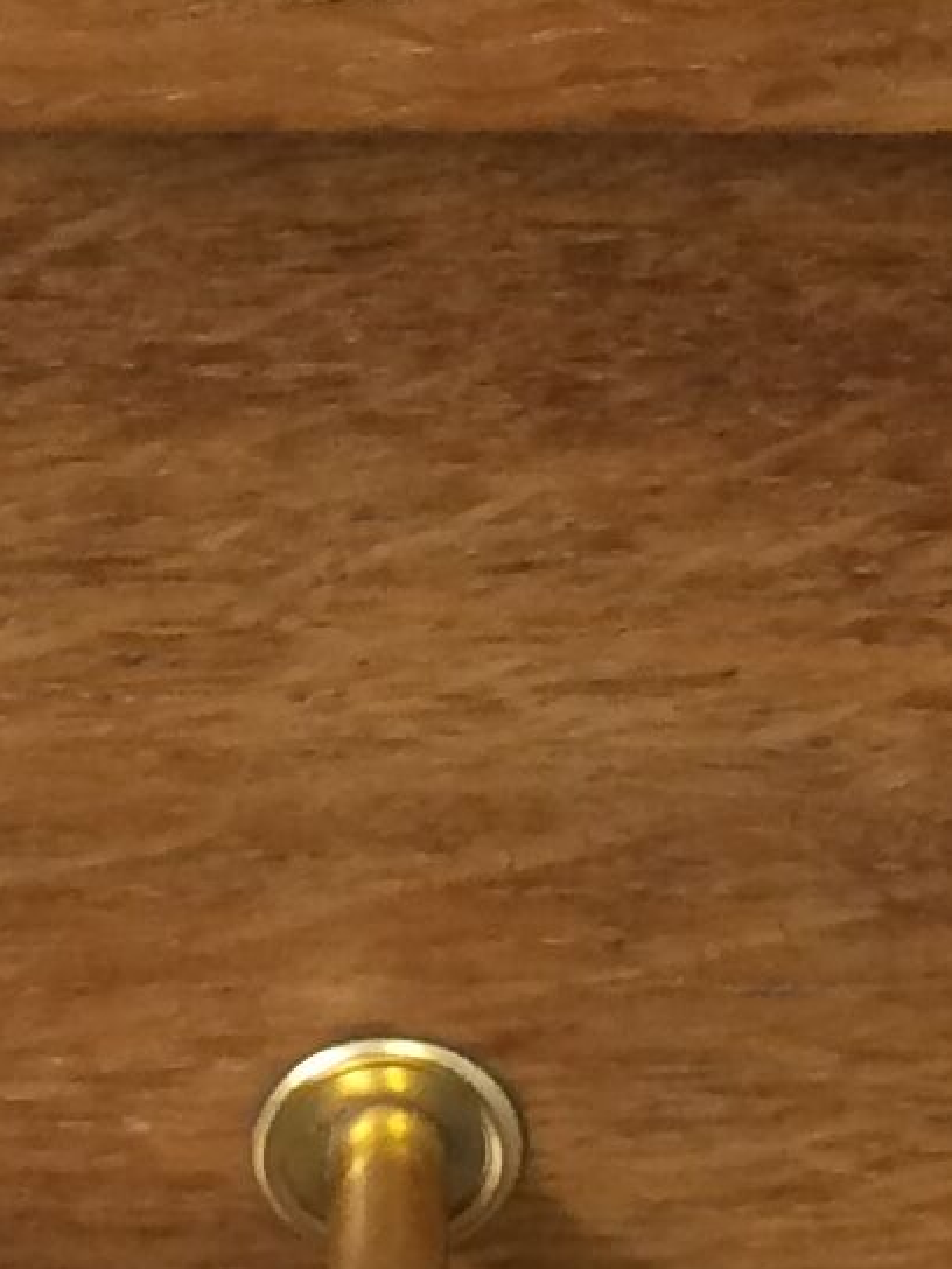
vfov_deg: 11.0
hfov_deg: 8.4
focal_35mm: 174
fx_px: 6380
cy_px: -457
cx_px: -191
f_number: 2.2
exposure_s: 1/33
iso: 50
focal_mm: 4.15
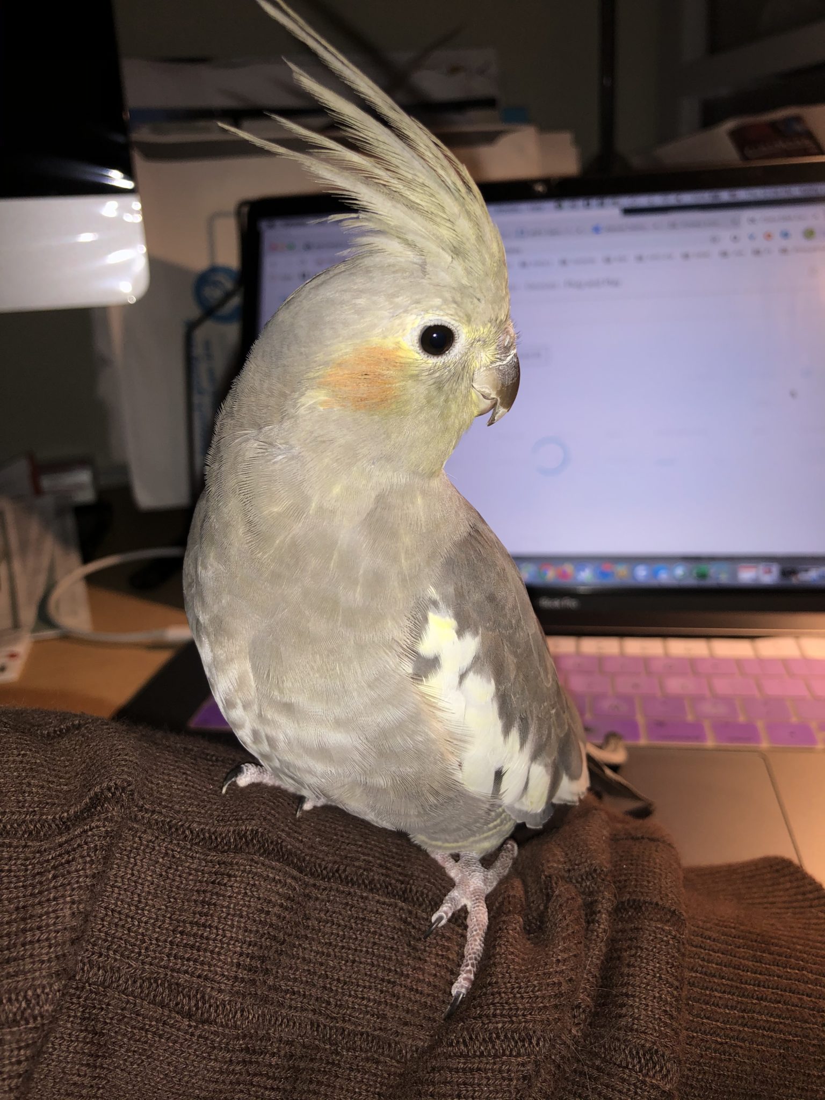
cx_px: 412
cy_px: 550
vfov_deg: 63.4
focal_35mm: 28
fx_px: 890
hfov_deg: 49.7
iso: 20
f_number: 1.8
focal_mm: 4
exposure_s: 1/37
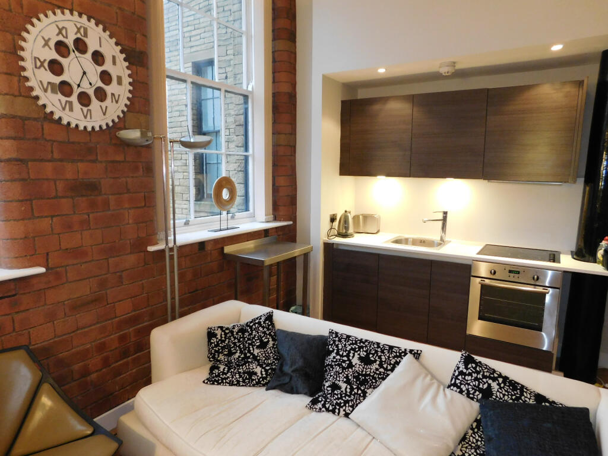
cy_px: 228
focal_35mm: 23
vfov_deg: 58.9
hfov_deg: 73.9
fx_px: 404
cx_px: 304
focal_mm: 4
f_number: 3
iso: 360
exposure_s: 1/30
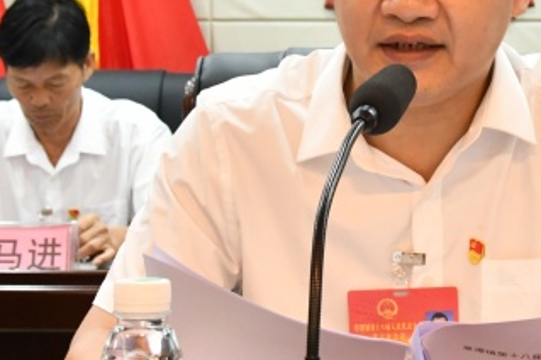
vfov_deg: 12.1
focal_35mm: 113
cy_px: 109
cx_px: 400
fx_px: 1696
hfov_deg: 18.0
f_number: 8
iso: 2800
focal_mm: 27
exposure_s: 1/40
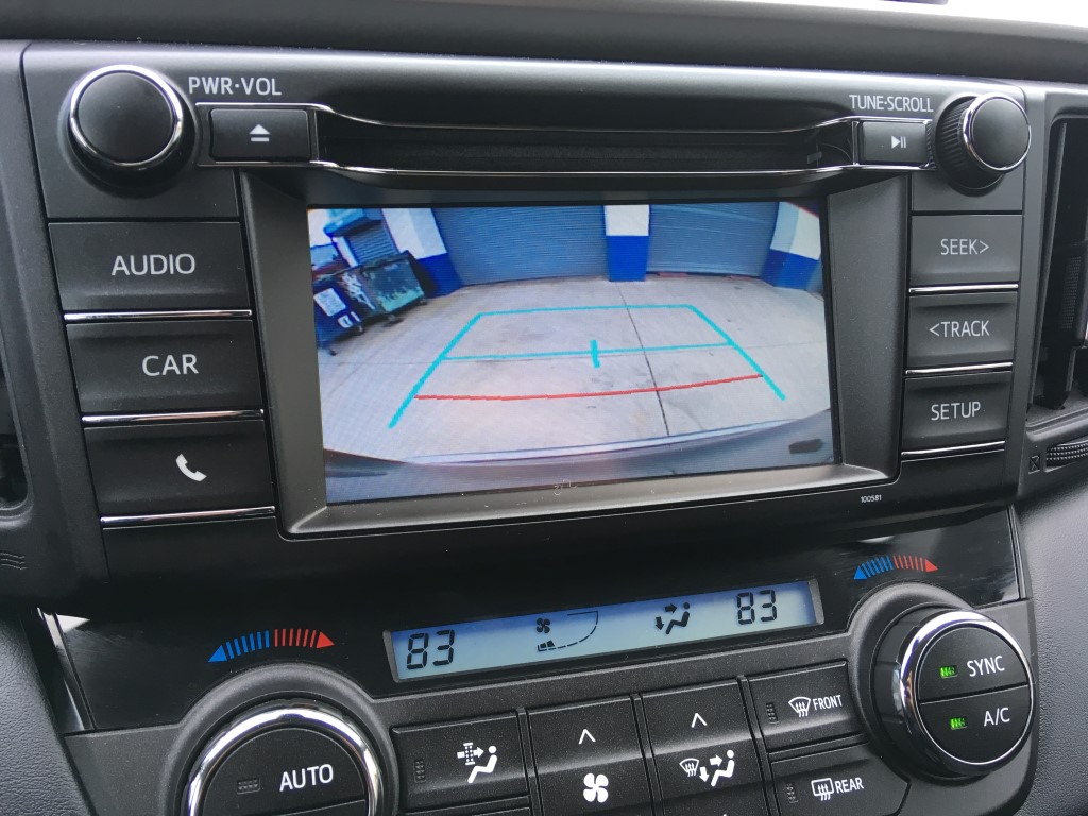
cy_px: 408
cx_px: 544
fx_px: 911
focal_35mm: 29
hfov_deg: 61.7
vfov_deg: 48.2
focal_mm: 4.15
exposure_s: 1/40
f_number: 2.2
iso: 25
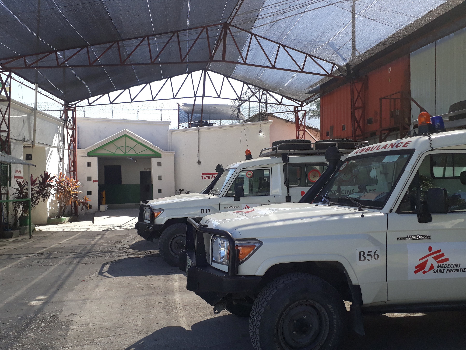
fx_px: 417
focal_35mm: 31
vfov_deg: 45.4
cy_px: 189
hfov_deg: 58.2
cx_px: 207
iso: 40
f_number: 1.9
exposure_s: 1/524
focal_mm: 3.6
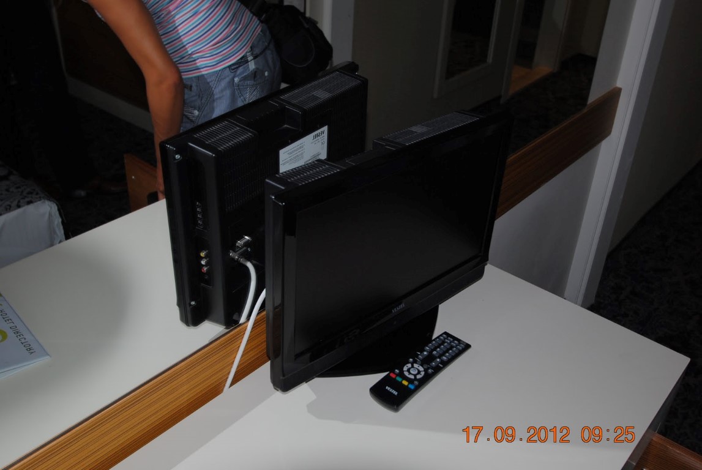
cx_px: 351
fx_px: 703
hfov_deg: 53.1
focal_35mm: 36
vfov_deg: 37.0
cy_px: 235
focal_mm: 24
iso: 200
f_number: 4.5
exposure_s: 1/60
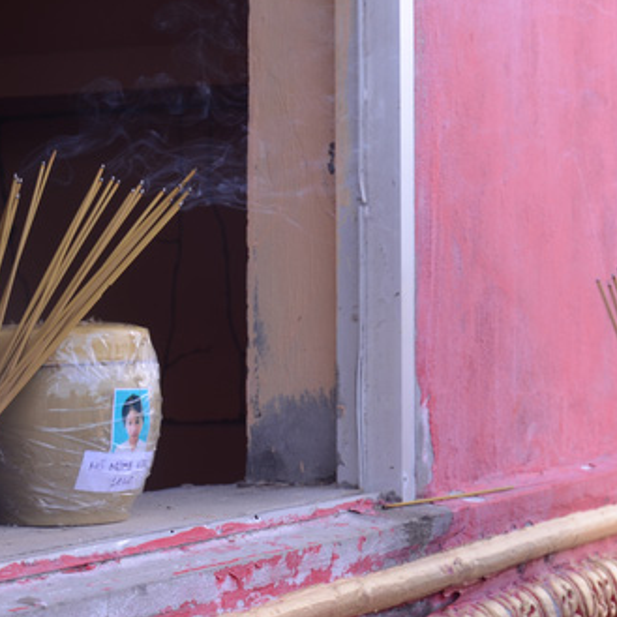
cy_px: 308
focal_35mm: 102
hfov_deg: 16.9
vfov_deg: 17.1
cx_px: 503
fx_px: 2057
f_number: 5.6
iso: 100
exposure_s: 1/80
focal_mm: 40
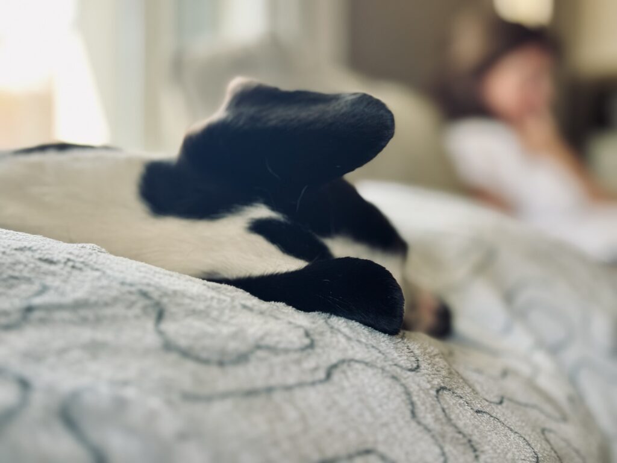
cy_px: 232
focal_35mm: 48
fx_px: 856
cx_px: 308
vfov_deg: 30.3
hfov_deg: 39.7
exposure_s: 1/60
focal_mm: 6.76
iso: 160
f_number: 1.78
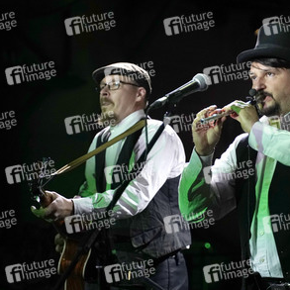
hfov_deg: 17.7
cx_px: 202
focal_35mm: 98
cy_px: 147
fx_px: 929
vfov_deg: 17.7
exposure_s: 1/800
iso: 4000
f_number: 2.8
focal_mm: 75
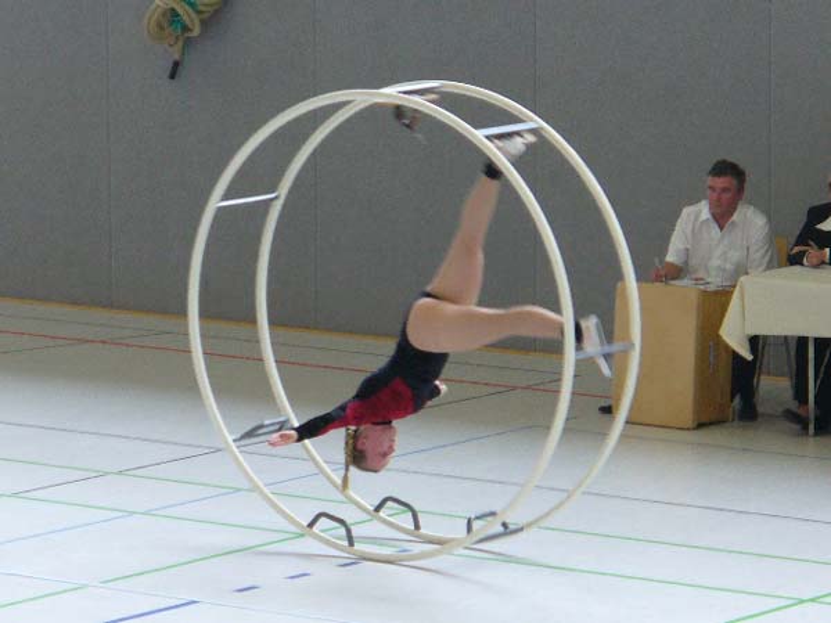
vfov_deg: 6.7
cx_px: 416
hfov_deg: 9.0
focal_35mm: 221
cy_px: 312
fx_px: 5305
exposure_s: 1/30
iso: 160
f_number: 4.2
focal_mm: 29.2
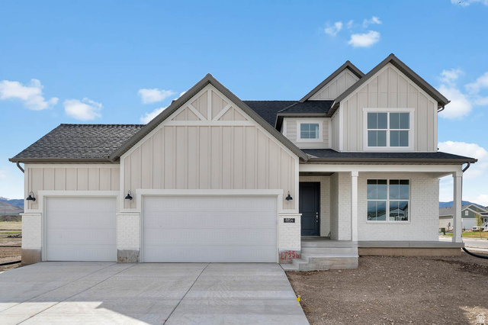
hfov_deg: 73.8
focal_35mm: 24
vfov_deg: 53.1
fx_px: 325
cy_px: 162
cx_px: 244
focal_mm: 24
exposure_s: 1/320
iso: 320
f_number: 8
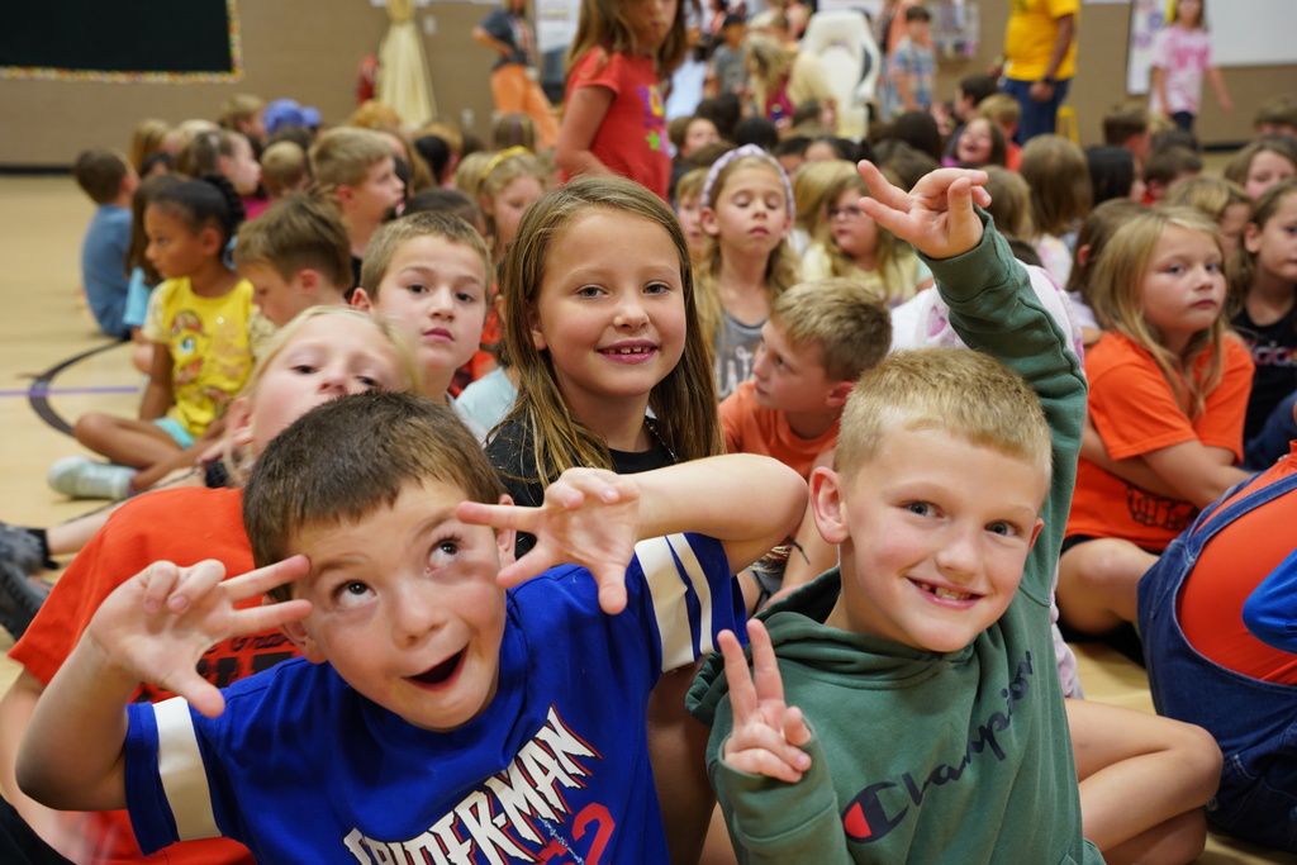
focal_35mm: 45
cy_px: 432
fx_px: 1621
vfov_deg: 29.9
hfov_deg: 43.6
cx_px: 648
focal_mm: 45
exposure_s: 1/50
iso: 1250
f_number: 5
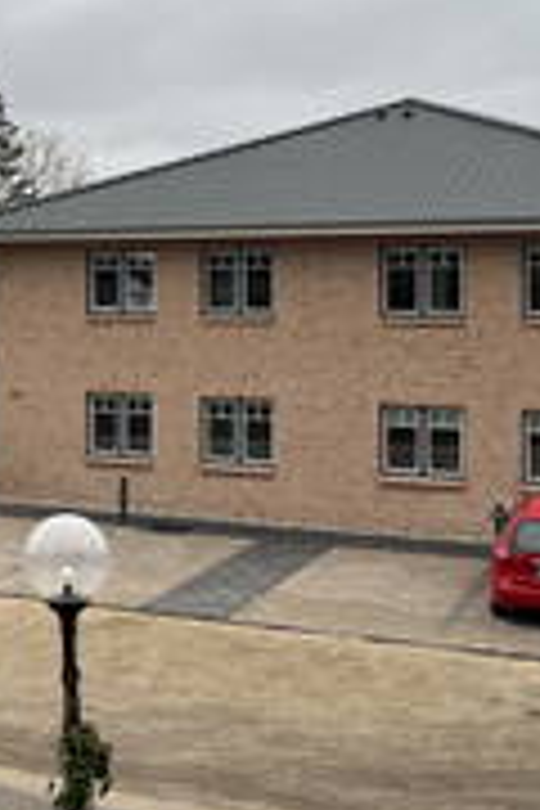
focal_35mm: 60
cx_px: 50
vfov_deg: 33.2
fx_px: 1350
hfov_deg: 22.1
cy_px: 292
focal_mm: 5.1
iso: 50
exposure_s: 1/1066
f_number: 1.6
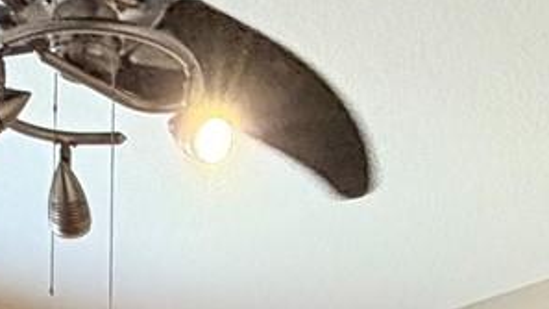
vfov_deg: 10.0
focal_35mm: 105
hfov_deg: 20.4
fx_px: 1528
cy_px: 755
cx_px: 270
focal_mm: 2.22
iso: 320
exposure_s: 1/120
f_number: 2.2
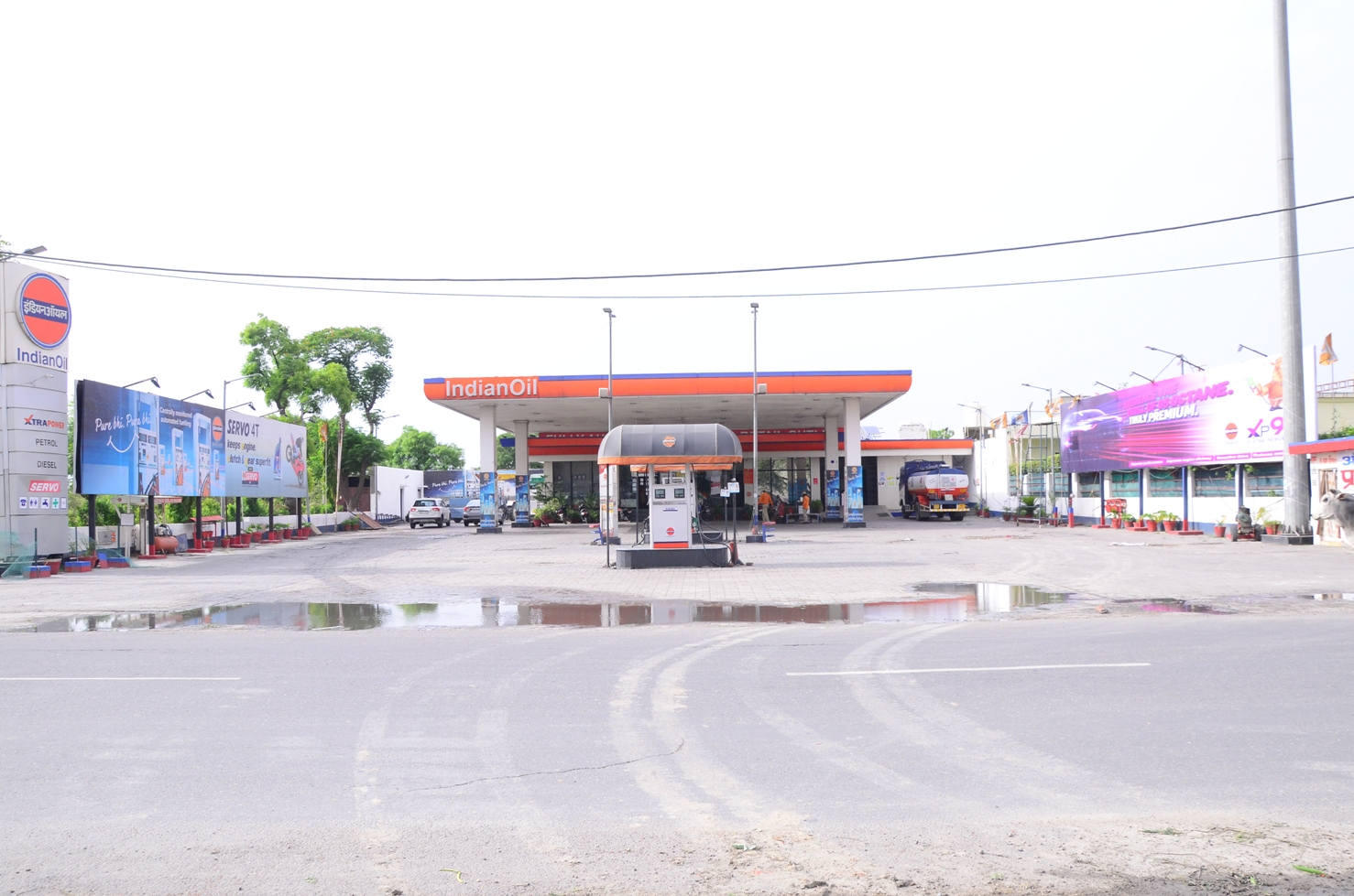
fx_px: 2252
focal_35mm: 60
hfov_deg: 33.5
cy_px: 448
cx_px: 677
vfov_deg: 22.5
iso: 400
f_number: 16
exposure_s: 1/250
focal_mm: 40
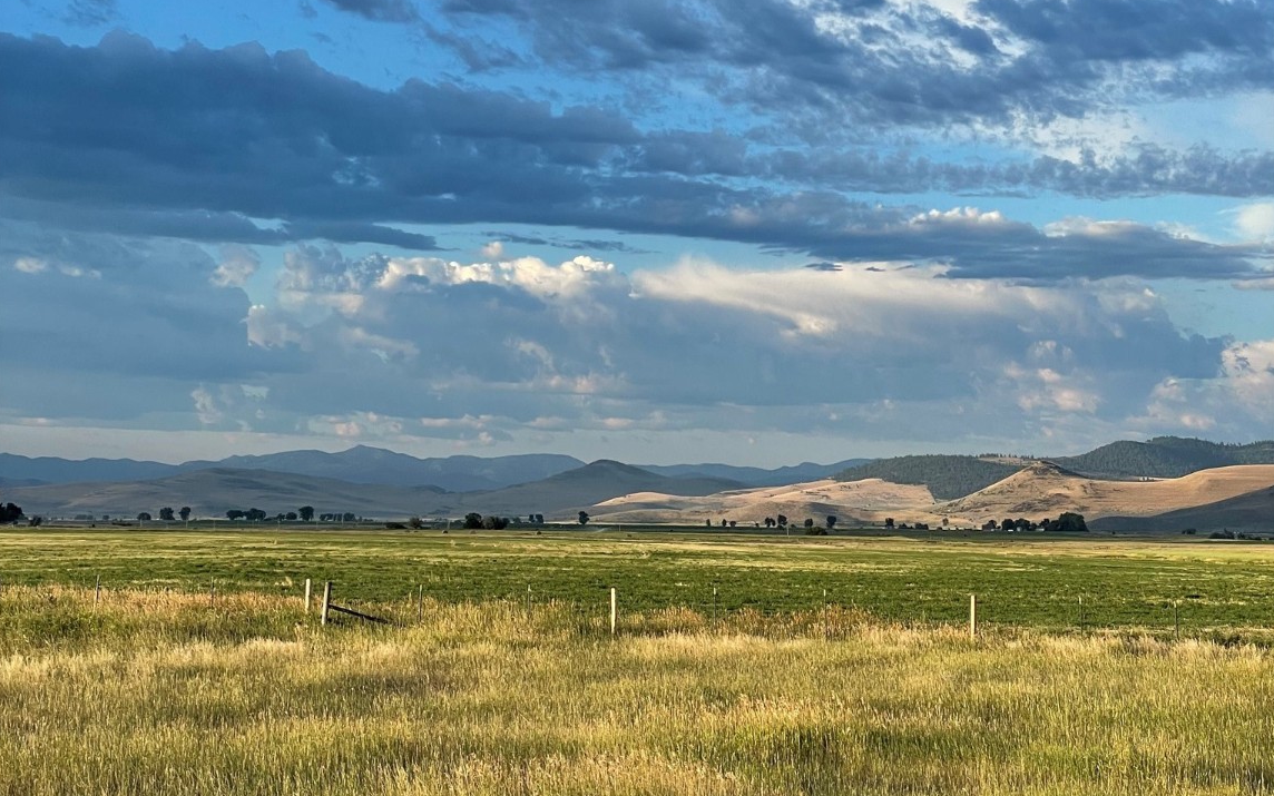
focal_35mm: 74
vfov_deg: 17.5
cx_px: 638
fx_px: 2569
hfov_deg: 27.8
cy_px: 226
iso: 25
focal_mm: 6
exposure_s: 1/505
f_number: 2
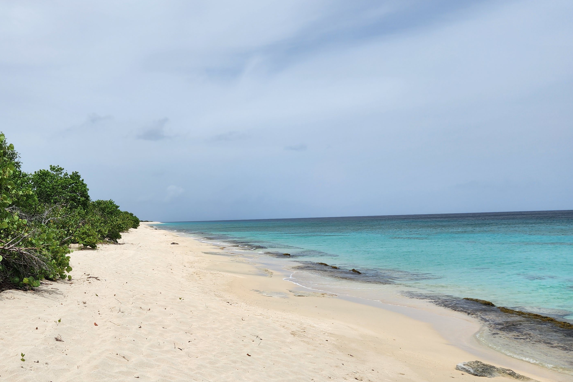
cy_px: 256
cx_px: 178
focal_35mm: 34
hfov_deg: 54.3
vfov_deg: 38.4
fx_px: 541
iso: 20
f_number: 1.8
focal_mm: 5.4
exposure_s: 1/3737
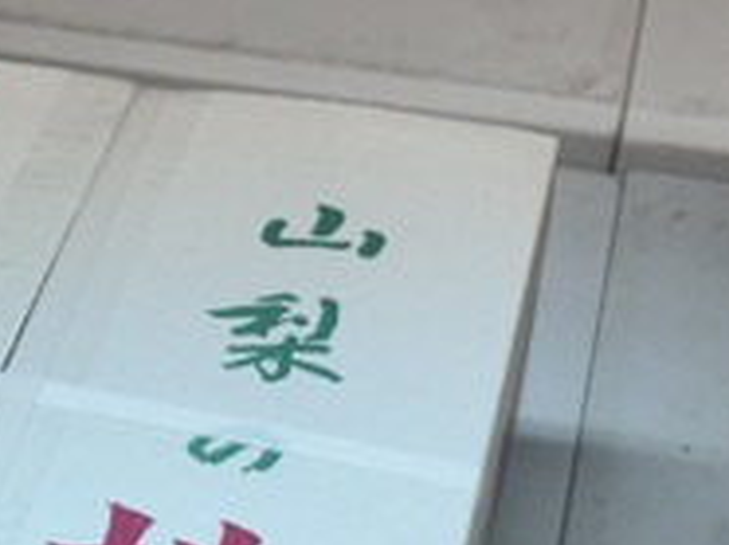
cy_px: 639
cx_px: -31
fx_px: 2608
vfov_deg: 11.7
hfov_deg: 15.6
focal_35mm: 124
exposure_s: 1/164
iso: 50
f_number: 1.78
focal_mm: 6.76
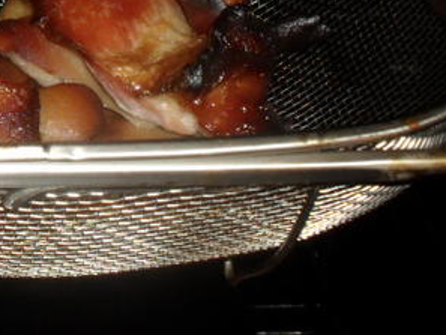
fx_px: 1366
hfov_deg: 17.7
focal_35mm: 106
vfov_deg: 13.8
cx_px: -78
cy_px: 5
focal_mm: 6.3
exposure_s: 1/45
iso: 200
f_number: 3.2
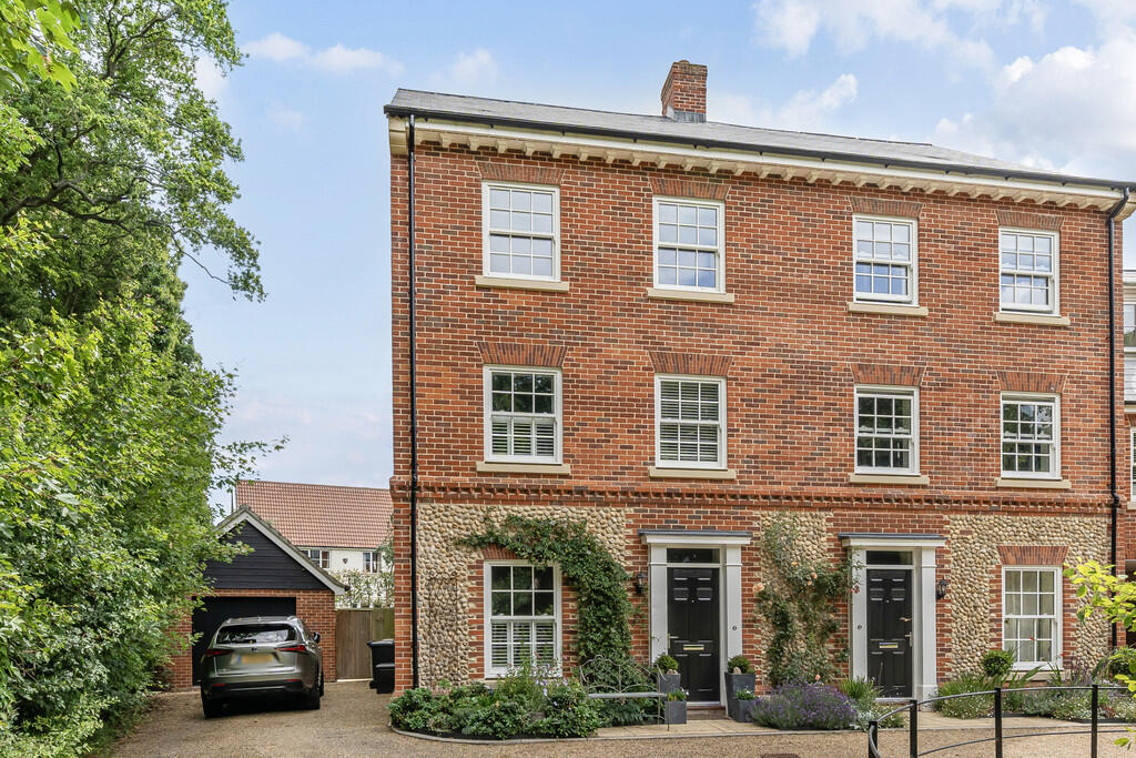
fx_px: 694
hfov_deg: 78.6
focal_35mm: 22
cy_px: 379
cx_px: 568
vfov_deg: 57.2
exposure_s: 1/500
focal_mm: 15
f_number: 8
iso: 400
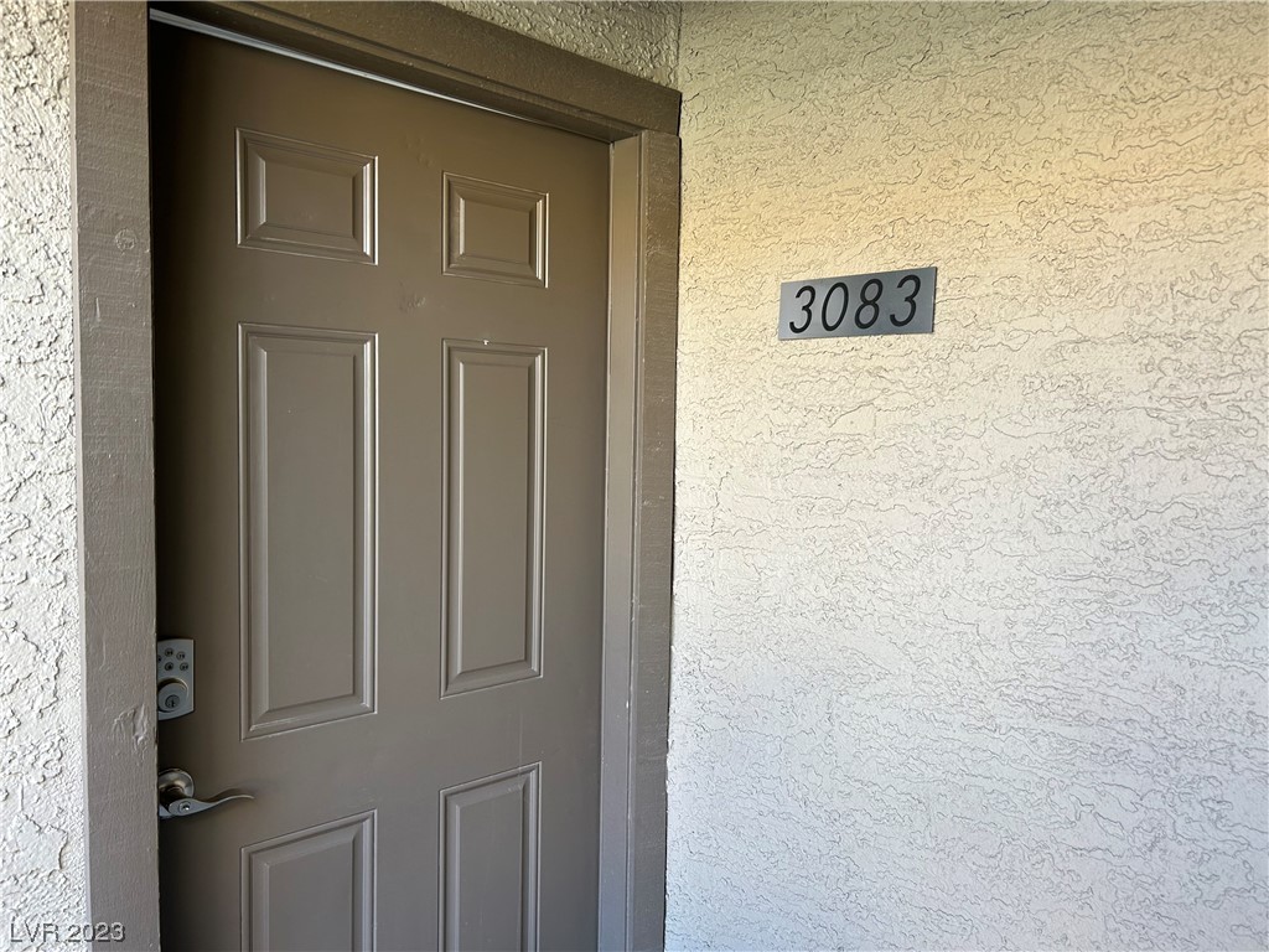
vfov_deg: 53.1
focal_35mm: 26
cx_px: 634
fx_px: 953
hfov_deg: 67.3
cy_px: 476
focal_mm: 5.7
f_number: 1.5
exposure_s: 1/121
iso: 64
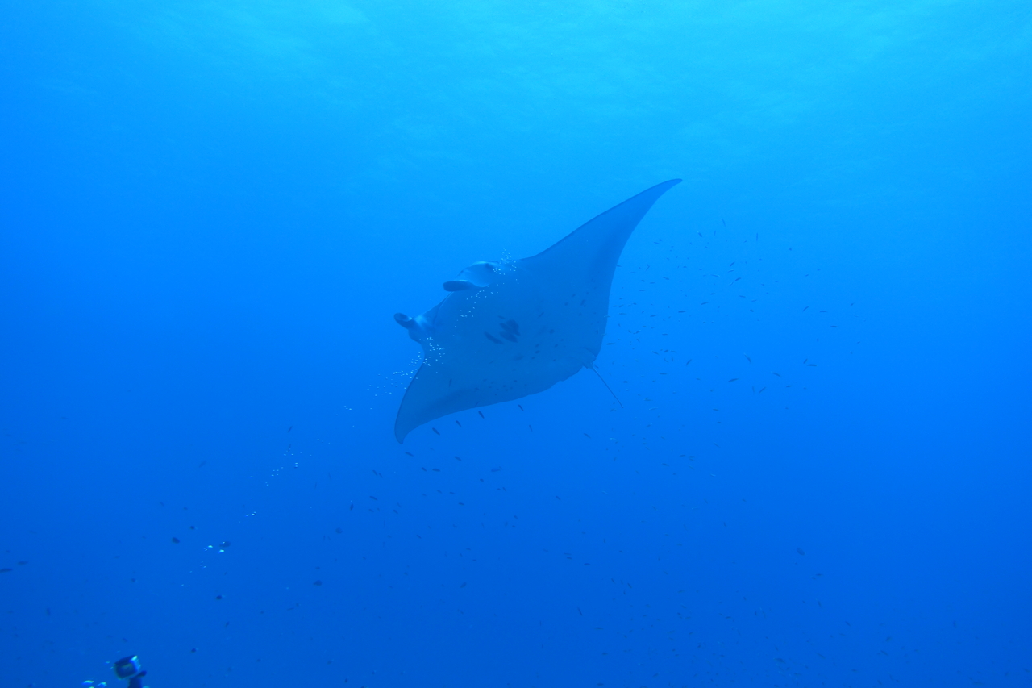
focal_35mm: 33
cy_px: 344
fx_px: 946
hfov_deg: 57.2
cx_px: 516
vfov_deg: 40.0
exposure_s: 1/80
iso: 125
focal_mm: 12.06
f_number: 3.2
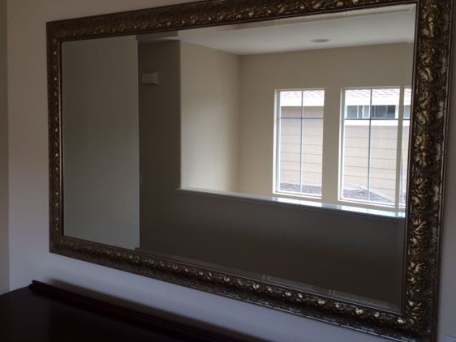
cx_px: 222
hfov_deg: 55.3
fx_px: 435
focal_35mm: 33
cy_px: 151
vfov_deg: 42.9
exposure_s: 1/60
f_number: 2.2
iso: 32
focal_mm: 4.15
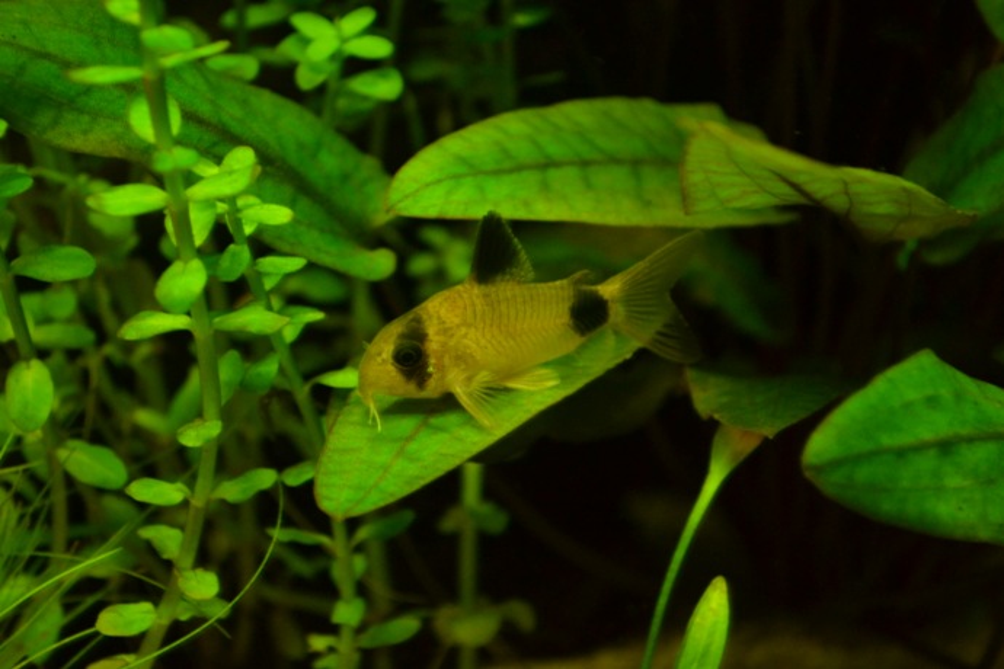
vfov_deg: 16.6
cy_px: 334
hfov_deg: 24.6
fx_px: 2301
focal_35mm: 82
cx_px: 502
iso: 1100
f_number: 5.6
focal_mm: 55
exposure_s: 1/15
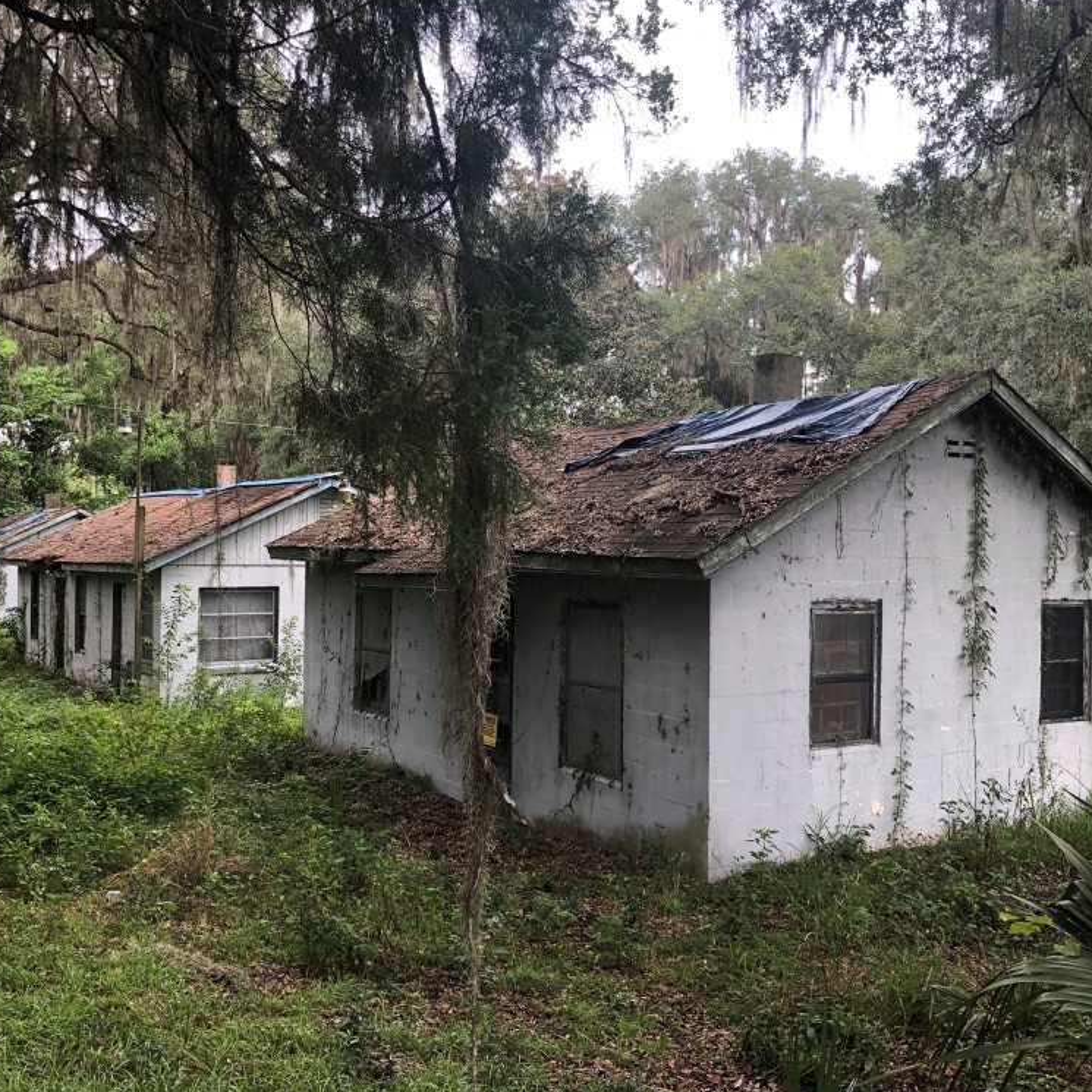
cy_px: 545
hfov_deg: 48.5
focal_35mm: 34
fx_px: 1213
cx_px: 542
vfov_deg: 48.5
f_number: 1.8
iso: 50
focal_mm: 4
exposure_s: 1/120
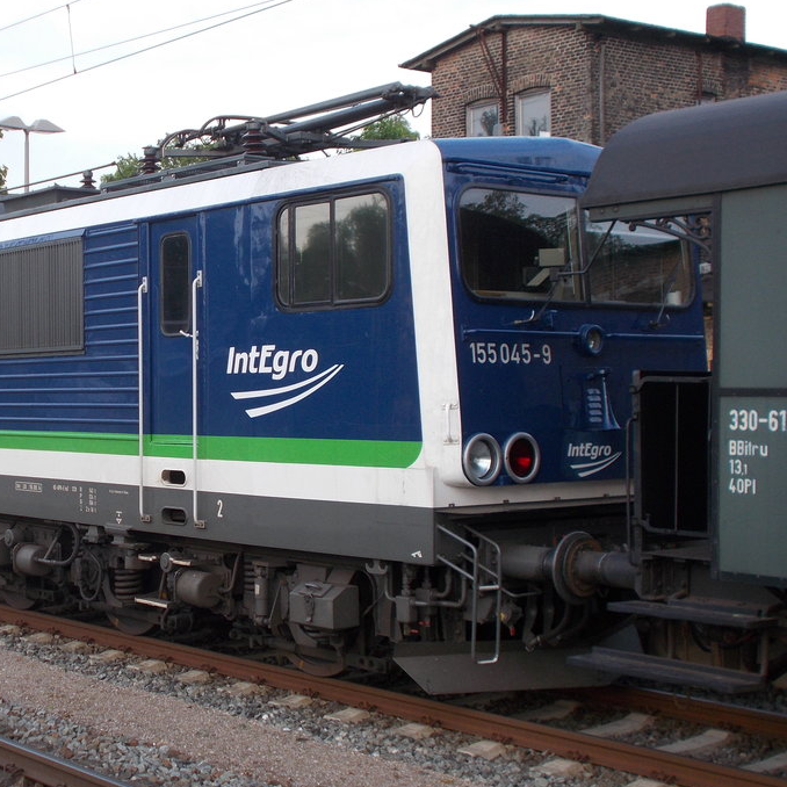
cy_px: 416
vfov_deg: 28.2
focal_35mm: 61
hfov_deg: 27.5
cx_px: 146
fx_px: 1569
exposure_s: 1/125
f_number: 3.9
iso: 80
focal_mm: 6.9
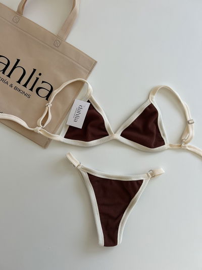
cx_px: 101
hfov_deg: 53.1
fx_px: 202
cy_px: 135
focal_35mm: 26
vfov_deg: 67.3
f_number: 1.5
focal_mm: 5.7
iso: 40
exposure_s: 1/285
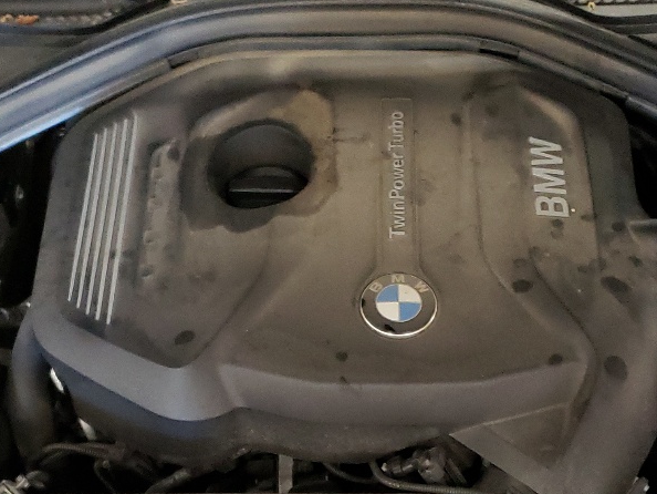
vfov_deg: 20.5
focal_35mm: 70
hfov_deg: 27.8
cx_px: 356
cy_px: 465
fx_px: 1329
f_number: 1.5
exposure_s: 1/30
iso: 439
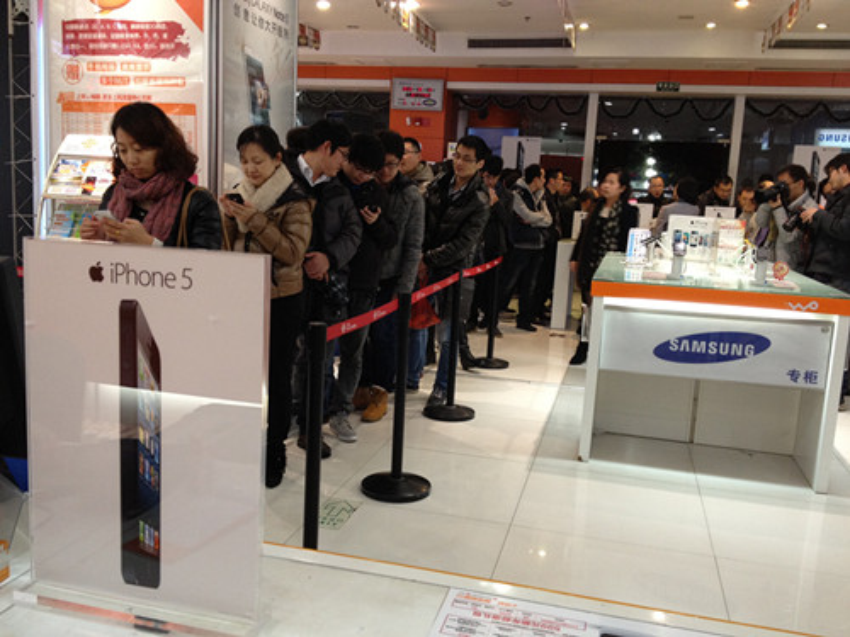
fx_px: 859
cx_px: 425
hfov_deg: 52.6
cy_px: 318
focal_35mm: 35
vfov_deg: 40.7
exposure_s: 1/20
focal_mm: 4.28
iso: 125
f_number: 2.4
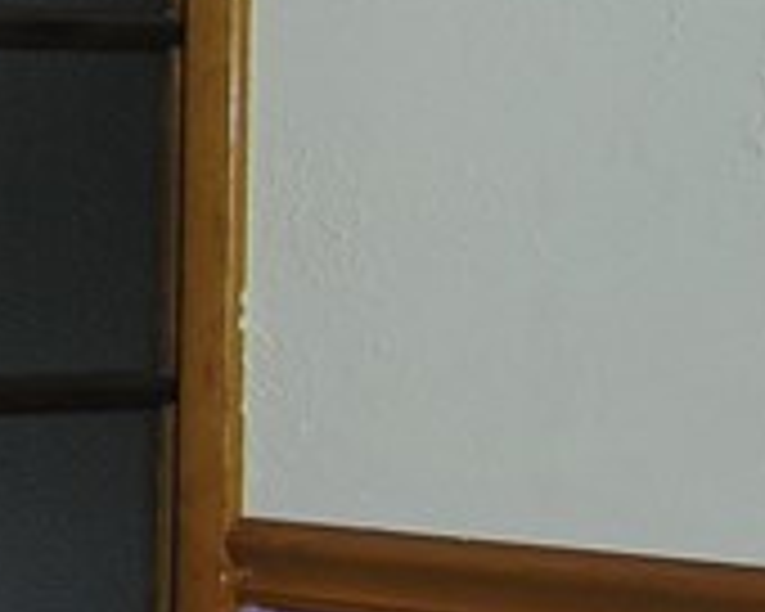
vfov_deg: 8.2
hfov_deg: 8.7
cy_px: 508
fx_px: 4257
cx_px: -1440
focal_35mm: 188
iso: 50
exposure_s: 1/60.1
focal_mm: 8.1
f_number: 2.9
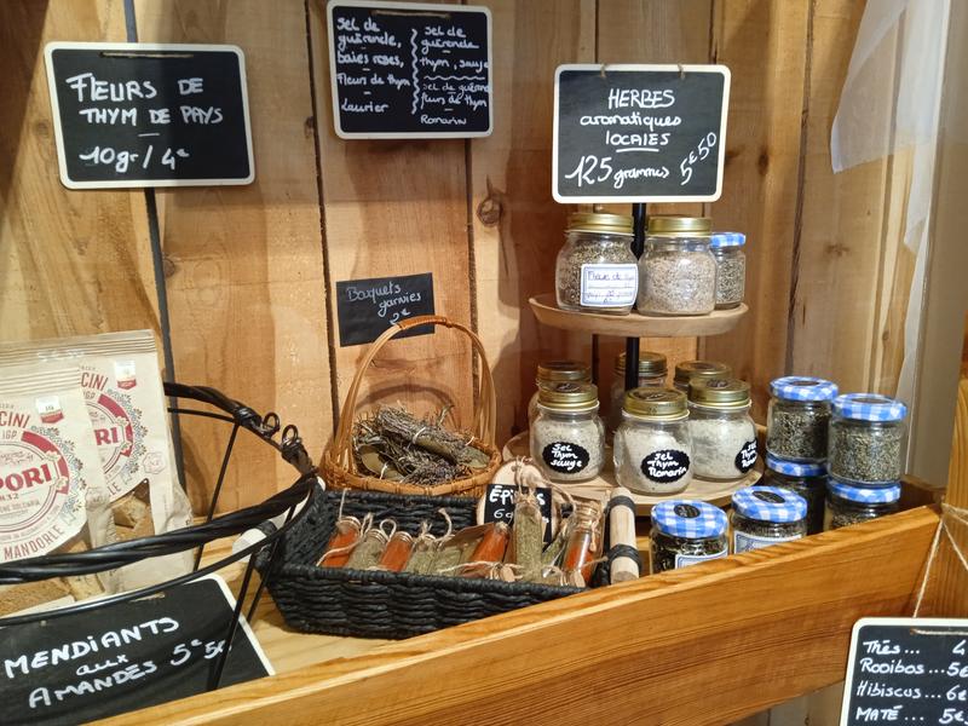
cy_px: 363
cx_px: 484
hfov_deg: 63.4
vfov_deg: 49.7
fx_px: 783
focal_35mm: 28
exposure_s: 1/20
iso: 843
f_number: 2.2
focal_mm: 3.43
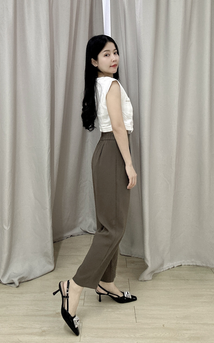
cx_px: 102
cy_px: 174
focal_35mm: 25
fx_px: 233
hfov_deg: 49.3
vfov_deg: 72.5
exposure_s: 1/50
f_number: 1.9
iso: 100
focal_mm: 2.69
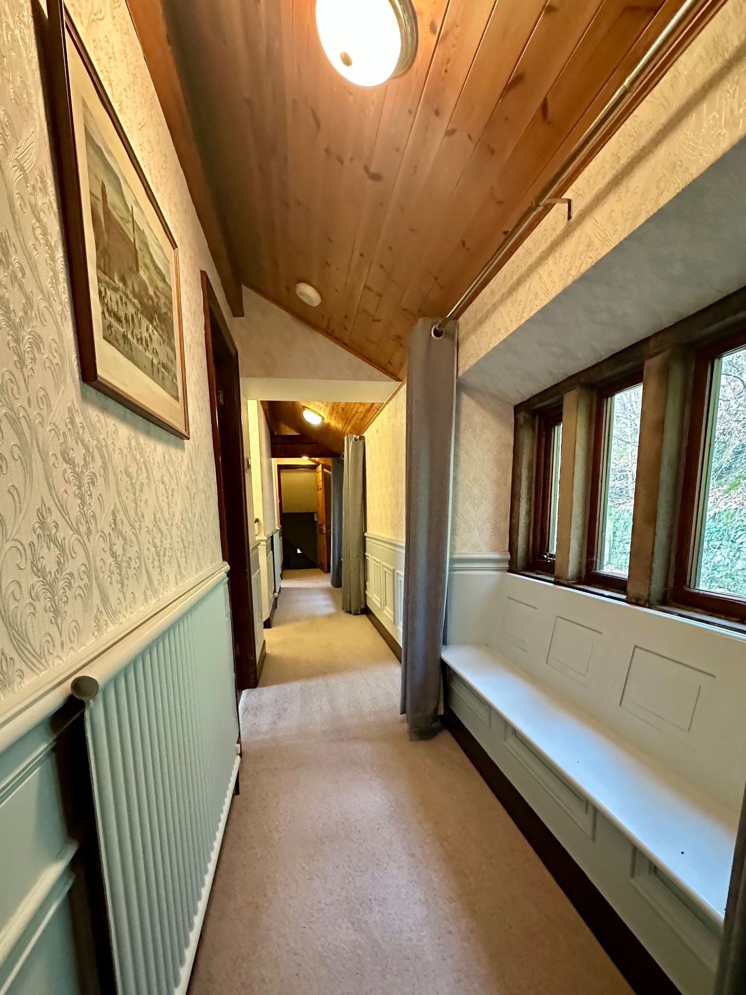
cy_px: 594
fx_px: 488
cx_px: 377
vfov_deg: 89.9
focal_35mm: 17
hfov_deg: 74.7
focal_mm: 2.22
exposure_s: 1/50
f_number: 2.2
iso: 800
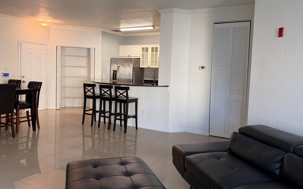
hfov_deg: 62.9
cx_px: 144
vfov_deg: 41.8
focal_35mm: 30
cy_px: 88
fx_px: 248
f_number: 1.78
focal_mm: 6.76
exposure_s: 1/120
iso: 160
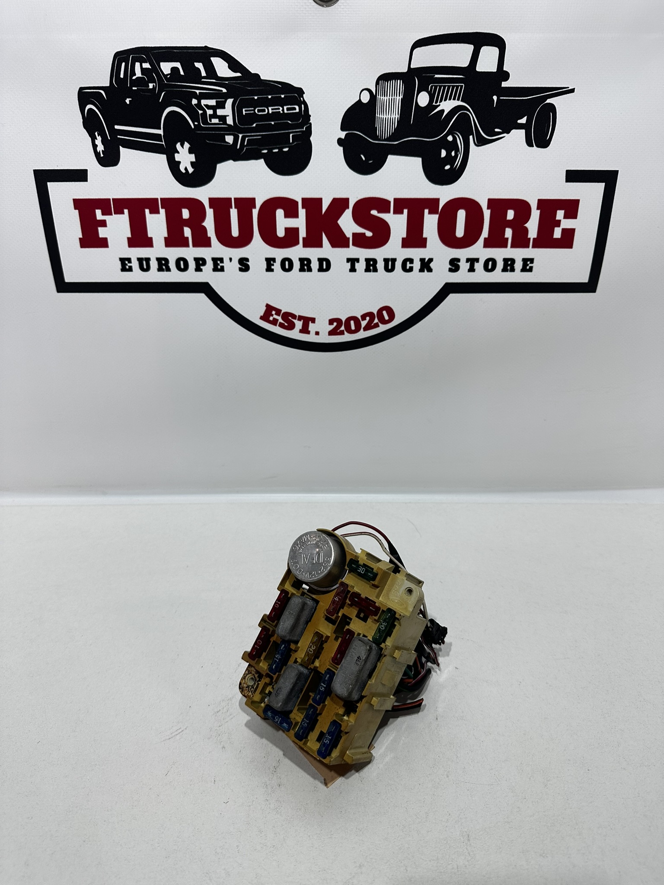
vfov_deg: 71.6
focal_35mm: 24
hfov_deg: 56.8
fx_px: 614
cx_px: 332
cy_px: 442
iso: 80
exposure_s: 1/100
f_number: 1.78
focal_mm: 6.86
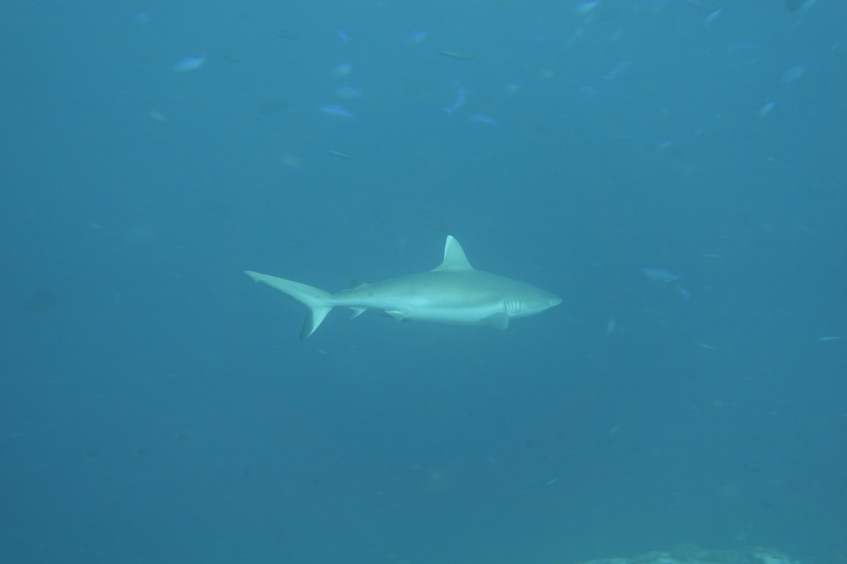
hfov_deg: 41.9
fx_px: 1106
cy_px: 282
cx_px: 424
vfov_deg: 28.6
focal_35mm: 47
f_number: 2.8
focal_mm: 17.27
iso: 125
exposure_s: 1/50
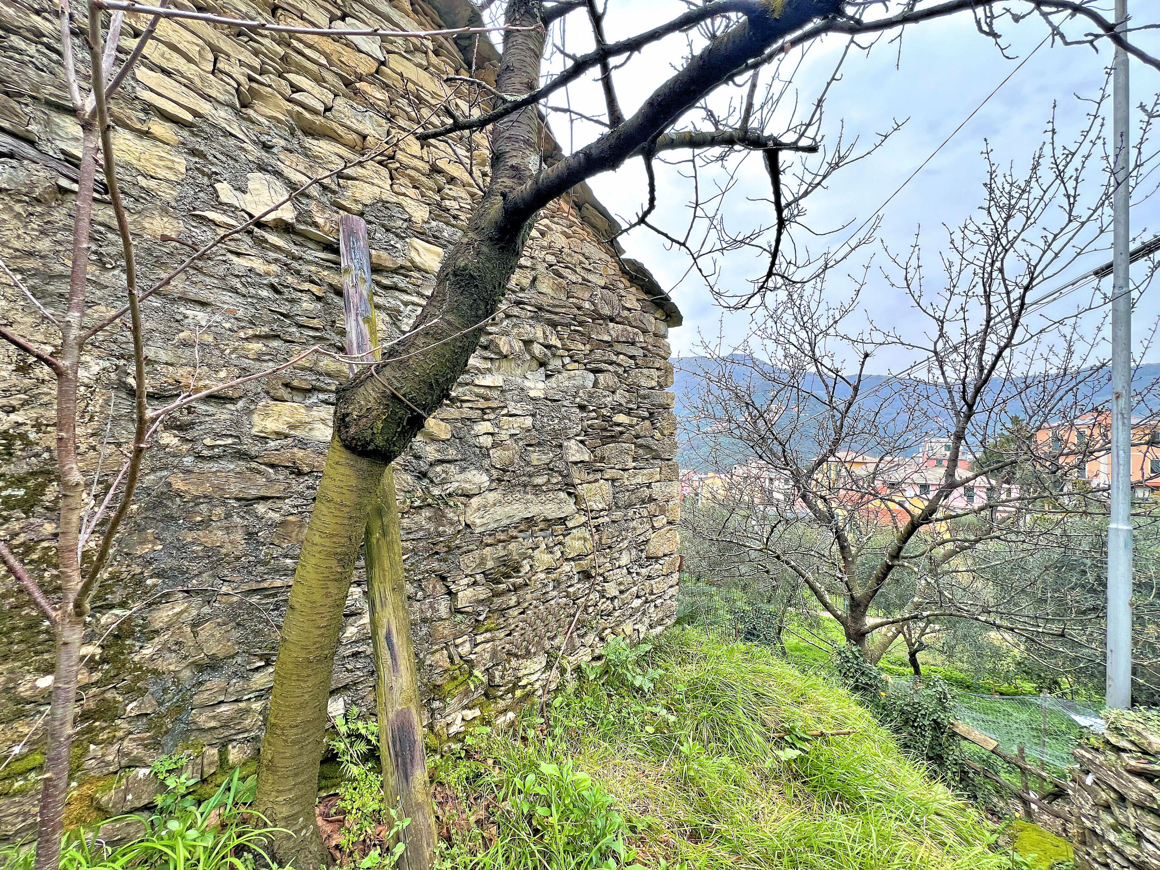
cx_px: 580
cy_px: 435
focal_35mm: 13
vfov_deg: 89.9
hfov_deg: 106.2
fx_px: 436
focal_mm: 1.57
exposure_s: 1/139
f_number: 1.8
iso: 32
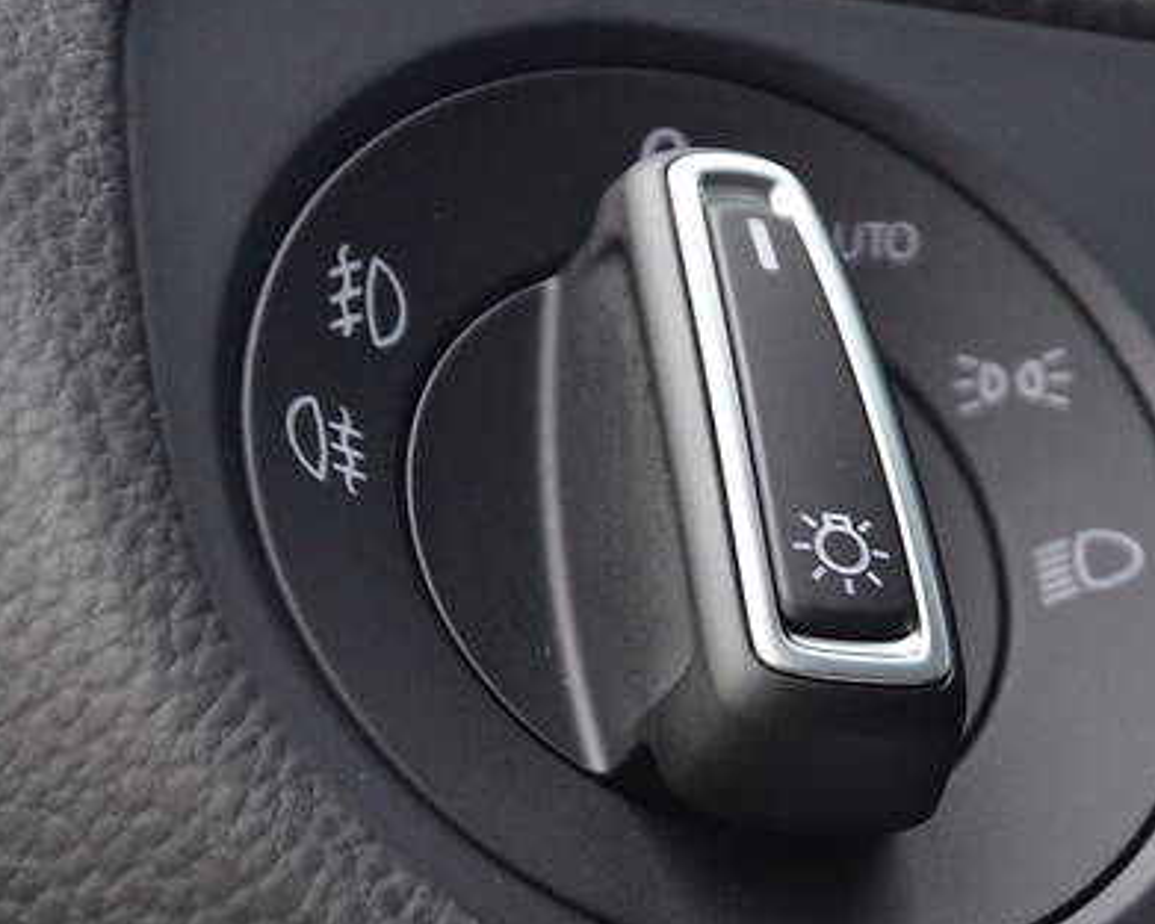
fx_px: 10325
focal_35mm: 302
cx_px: 812
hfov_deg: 6.4
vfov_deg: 5.1
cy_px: 555
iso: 1600
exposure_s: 1/30
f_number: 5.6
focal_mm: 105
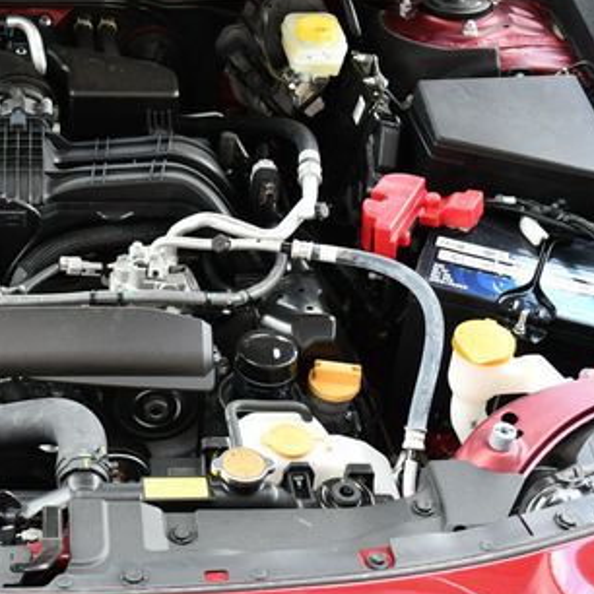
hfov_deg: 25.9
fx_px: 1242
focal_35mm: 64
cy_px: 208
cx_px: 43
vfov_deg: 26.8
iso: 400
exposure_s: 1/250
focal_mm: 18
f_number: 3.5
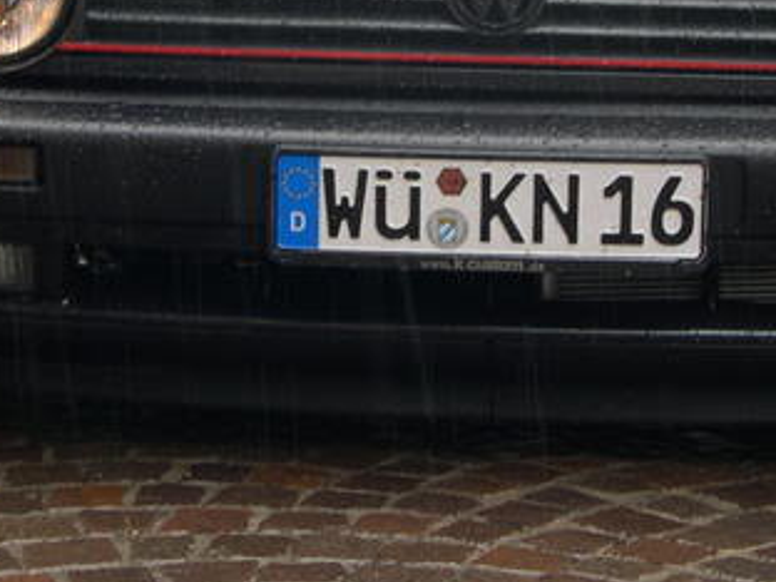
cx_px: 361
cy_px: 75
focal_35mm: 146
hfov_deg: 13.5
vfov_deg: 10.1
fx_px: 3273
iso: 100
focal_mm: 12.2
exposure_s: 1/71.5
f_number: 3.4
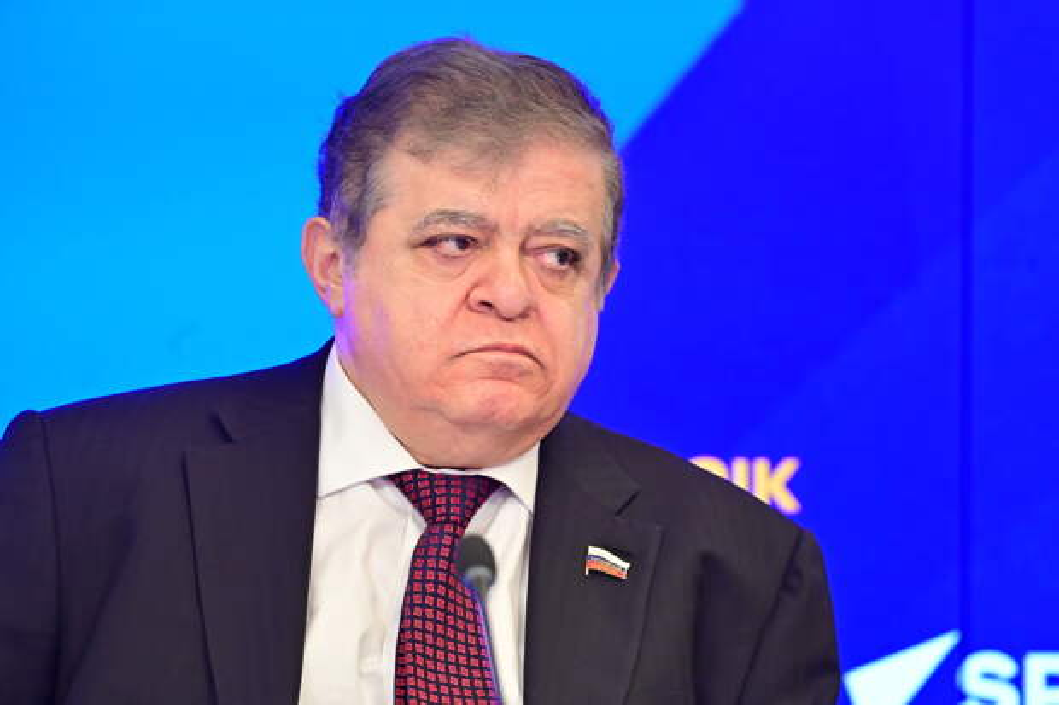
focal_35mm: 290
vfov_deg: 4.7
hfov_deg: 7.1
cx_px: 530
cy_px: 352
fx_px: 8528
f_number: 5.6
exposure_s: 1/125
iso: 4000
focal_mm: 290
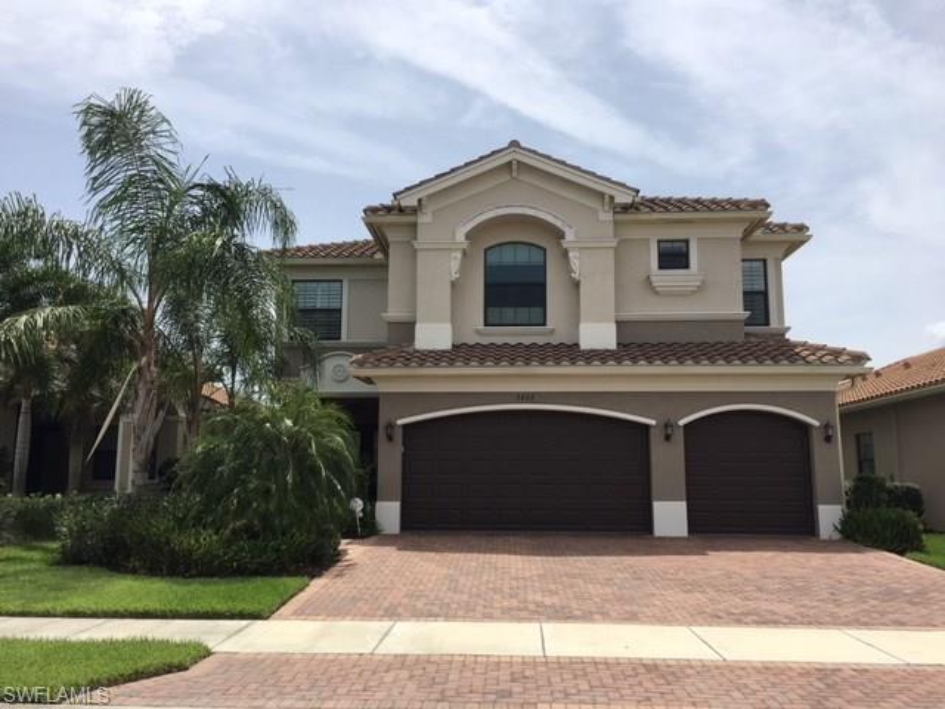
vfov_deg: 48.2
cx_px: 472
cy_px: 354
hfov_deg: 61.7
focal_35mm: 29
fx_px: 792
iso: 25
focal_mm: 4.15
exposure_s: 1/1709
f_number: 2.2
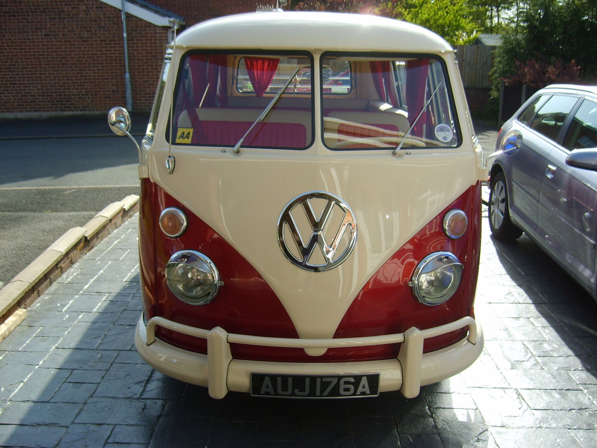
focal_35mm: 35
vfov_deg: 40.7
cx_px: 298
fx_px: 604
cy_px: 224
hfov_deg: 52.6
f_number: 2.8
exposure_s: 1/500
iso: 50
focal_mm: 5.8
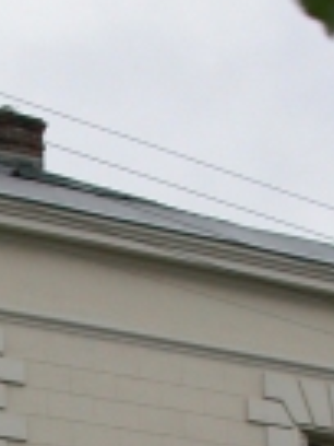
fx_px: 1840
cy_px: 636
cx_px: -26
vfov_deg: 13.2
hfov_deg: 10.3
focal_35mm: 143
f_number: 4.7
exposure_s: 1/151
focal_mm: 7.85
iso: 100
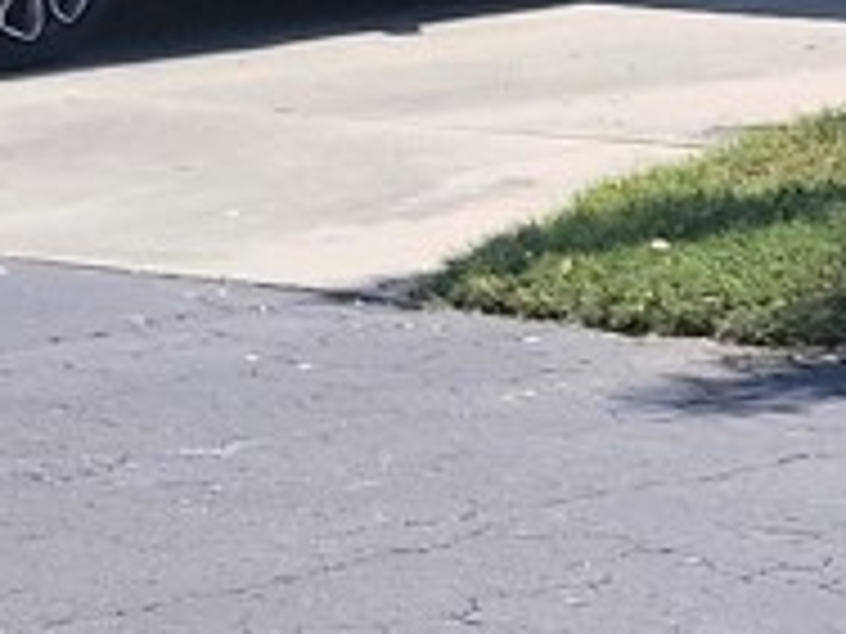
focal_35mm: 131
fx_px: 3202
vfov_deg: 10.2
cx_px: 1966
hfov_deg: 12.3
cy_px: -769
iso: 16
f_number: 1.8
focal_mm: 6.7
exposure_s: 1/765
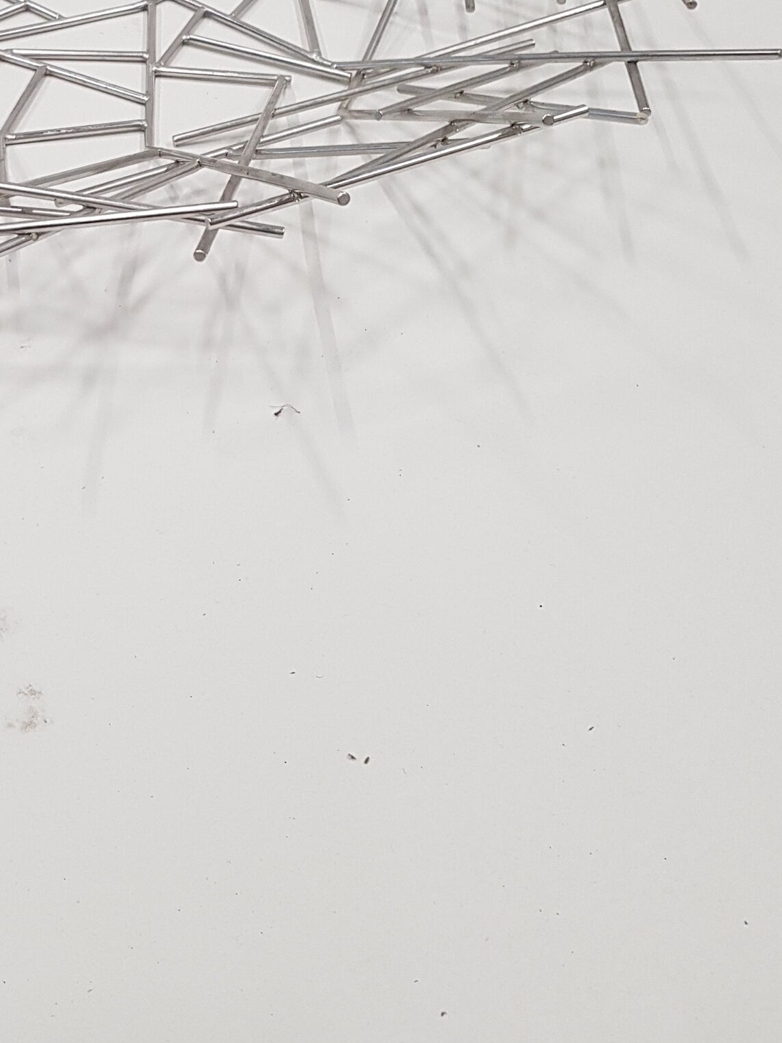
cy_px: 162
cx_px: 104
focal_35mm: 49
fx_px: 1476
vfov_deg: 37.1
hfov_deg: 28.7
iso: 200
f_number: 1.7
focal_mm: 4.2
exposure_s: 1/50
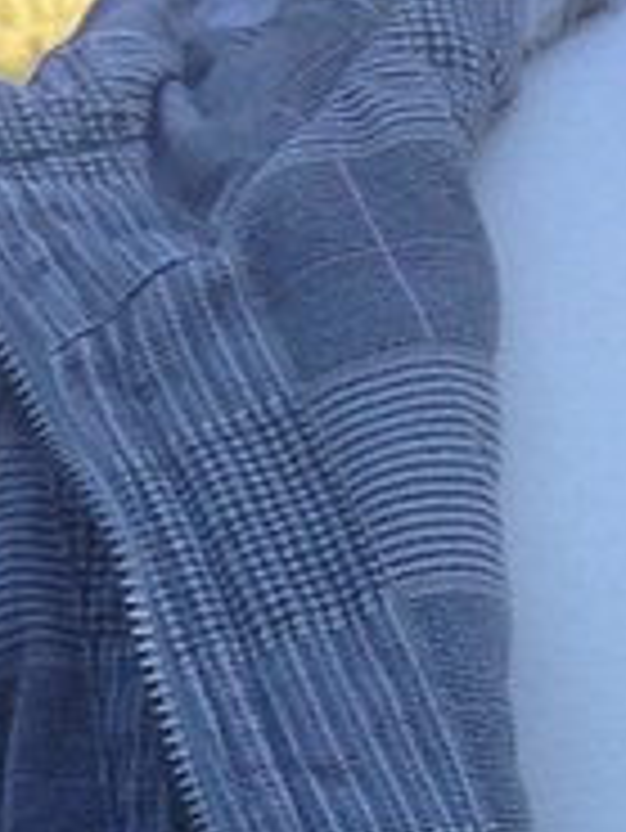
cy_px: 1860
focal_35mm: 238
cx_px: 1040
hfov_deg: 6.2
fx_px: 5732
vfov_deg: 7.8
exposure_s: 1/236
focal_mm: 4.12
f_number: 2.4
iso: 50
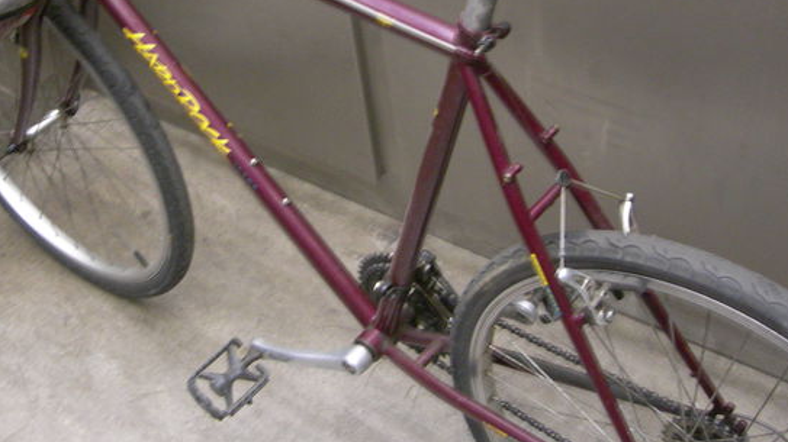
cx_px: 299
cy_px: 103
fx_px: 1274
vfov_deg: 19.5
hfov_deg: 34.2
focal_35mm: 61
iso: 200
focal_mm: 7.8
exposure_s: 1/3.9
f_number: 2.8
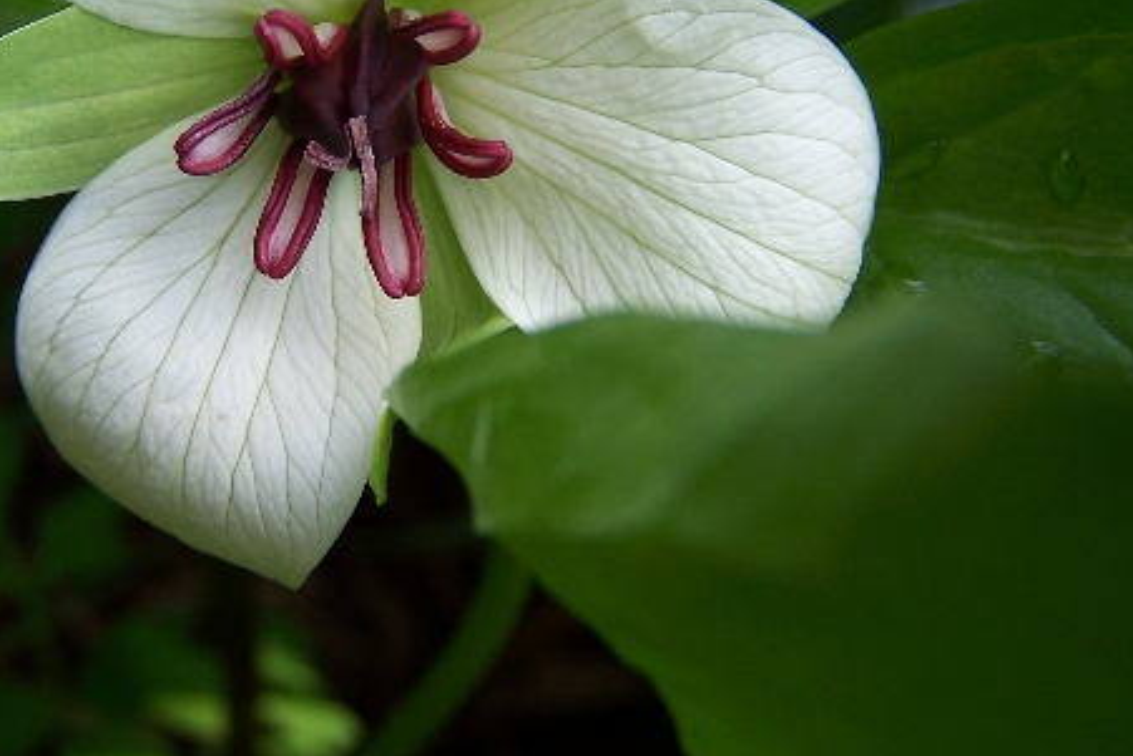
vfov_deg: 22.7
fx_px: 1857
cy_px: 156
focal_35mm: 59
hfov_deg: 33.5
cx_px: 354
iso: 80
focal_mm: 6.7
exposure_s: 1/125
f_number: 2.8
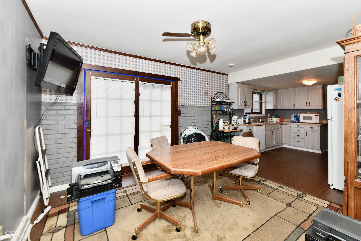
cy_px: 120
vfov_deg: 77.3
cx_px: 180
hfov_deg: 100.4
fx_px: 150
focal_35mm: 15
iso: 640
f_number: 6.3
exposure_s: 1/60
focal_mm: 15
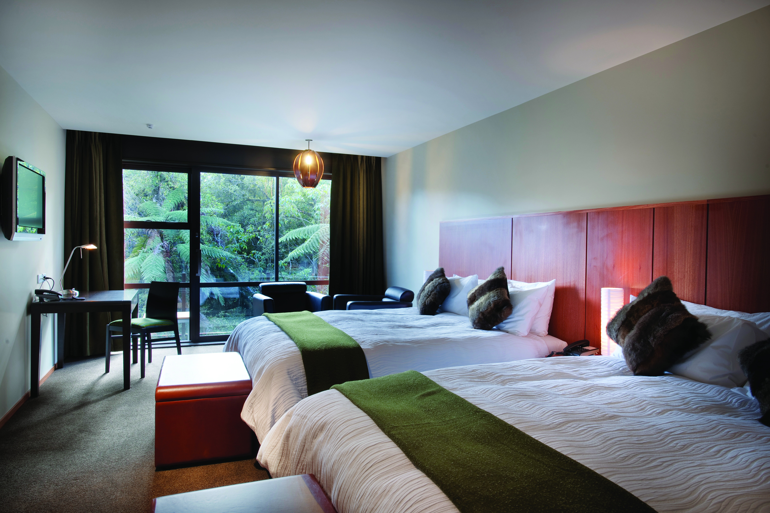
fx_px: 513
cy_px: 256
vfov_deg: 53.1
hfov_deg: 73.7
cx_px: 385
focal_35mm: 24
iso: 100
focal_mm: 24
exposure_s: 1/1.25
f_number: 11
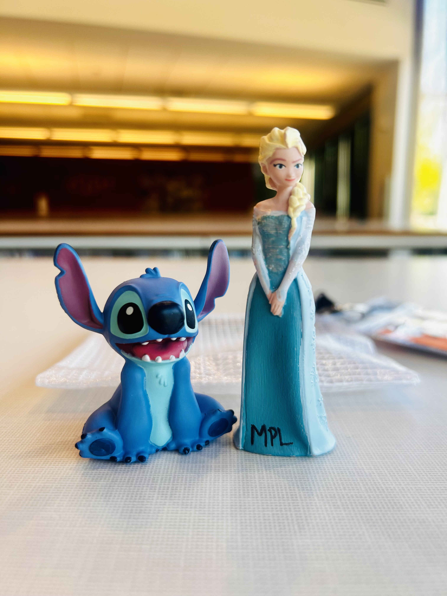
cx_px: 224
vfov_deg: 67.3
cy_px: 298
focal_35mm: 26
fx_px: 448
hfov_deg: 53.1
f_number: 1.5
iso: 40
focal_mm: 5.7
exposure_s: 1/222
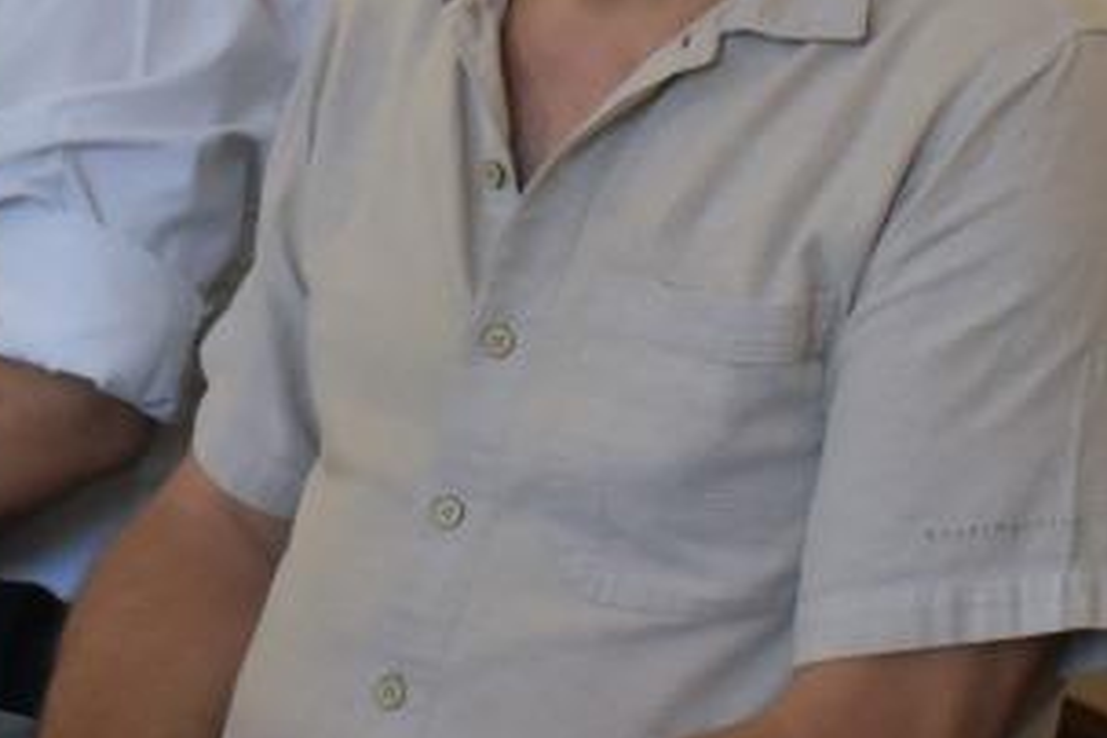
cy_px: -49
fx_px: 4059
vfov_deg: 10.3
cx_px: 647
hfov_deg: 15.5
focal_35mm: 132
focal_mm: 26
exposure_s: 1/160
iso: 1600
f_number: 6.3
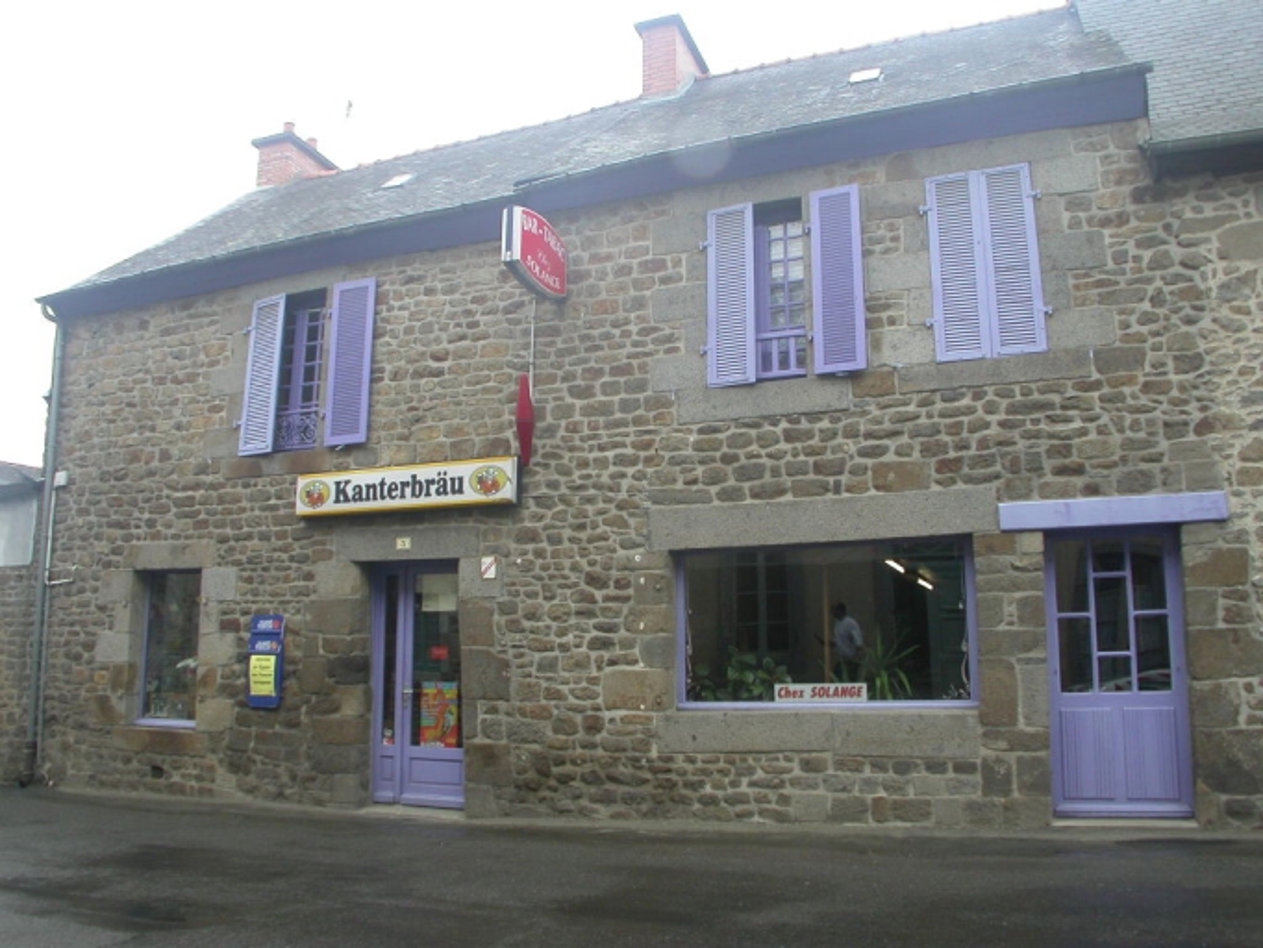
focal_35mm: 43
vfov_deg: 33.6
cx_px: 632
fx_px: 1569
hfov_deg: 43.8
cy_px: 474
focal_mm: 8.9
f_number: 3.9
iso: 100
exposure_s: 1/117
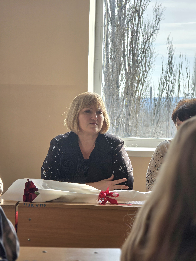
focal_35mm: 115
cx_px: 98
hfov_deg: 12.9
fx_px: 868
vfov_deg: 17.1
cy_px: 130
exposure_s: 1/50.3
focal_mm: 18.6
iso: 40
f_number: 3.4
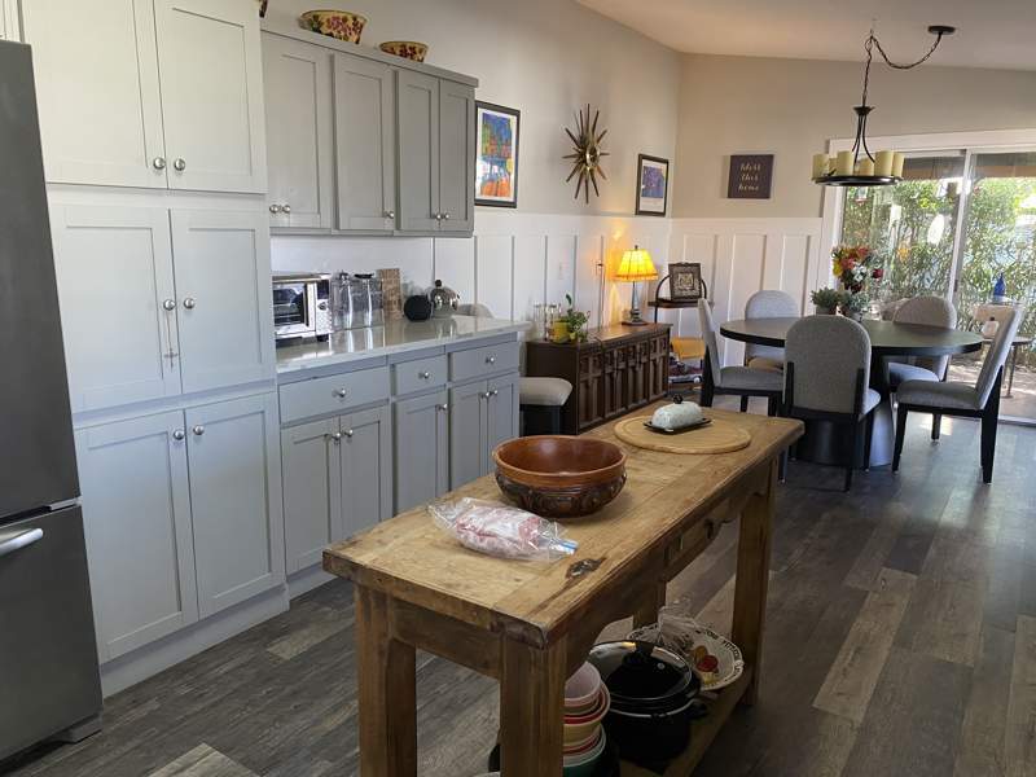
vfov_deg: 53.1
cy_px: 388
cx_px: 518
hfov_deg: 67.3
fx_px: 778
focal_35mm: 26
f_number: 1.8
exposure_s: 1/60
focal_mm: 4.25
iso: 200
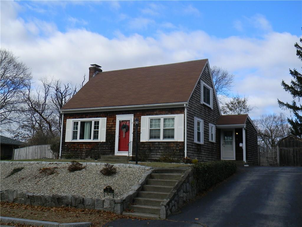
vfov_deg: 39.7
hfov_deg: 51.4
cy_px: 114
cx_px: 151
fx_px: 314
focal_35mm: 36
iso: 80
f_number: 3.7
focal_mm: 6.4
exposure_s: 1/591
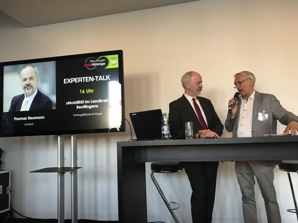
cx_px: 149
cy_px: 112
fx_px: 241
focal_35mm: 28
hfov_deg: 63.4
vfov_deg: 49.7
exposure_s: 1/33
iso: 32
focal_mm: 3.99
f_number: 1.8
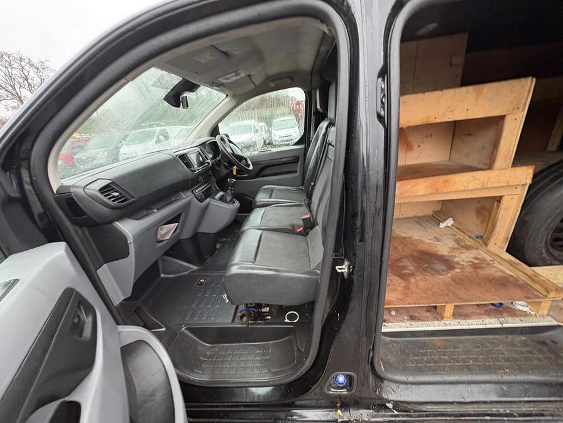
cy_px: 212
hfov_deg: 102.1
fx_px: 228
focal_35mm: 14
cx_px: 282
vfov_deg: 85.7
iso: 250
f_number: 2.2
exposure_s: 1/60
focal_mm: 2.22
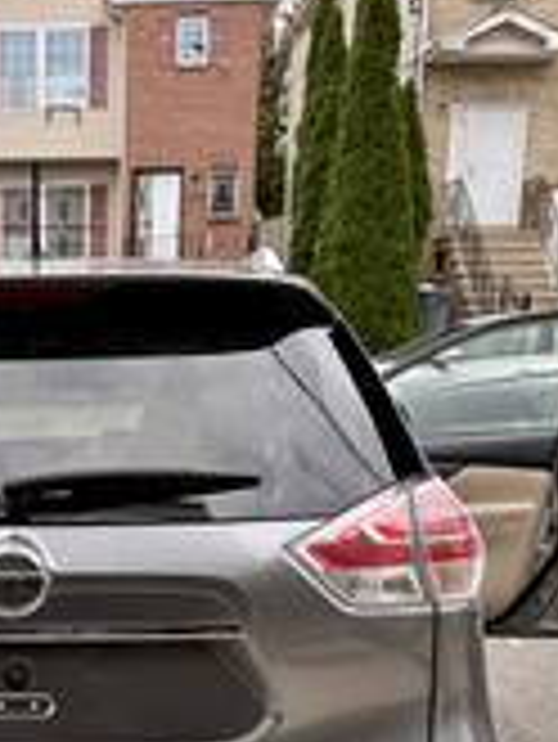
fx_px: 1181
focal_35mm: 55
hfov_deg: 25.5
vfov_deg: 33.4
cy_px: 639
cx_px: 27
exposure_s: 1/224
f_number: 1.78
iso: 100
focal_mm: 6.76
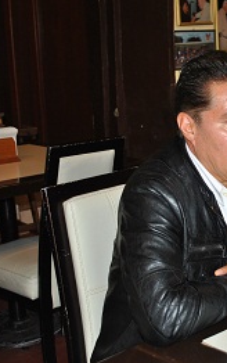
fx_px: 670
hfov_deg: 18.6
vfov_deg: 30.3
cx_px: 237
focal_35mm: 68
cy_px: 184
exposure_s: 1/60
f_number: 4.5
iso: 200
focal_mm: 29
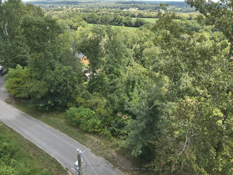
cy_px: 88
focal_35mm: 24
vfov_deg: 56.8
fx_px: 162
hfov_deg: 71.6
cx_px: 116
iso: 100
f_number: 2.8
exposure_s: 1/320
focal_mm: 4.4
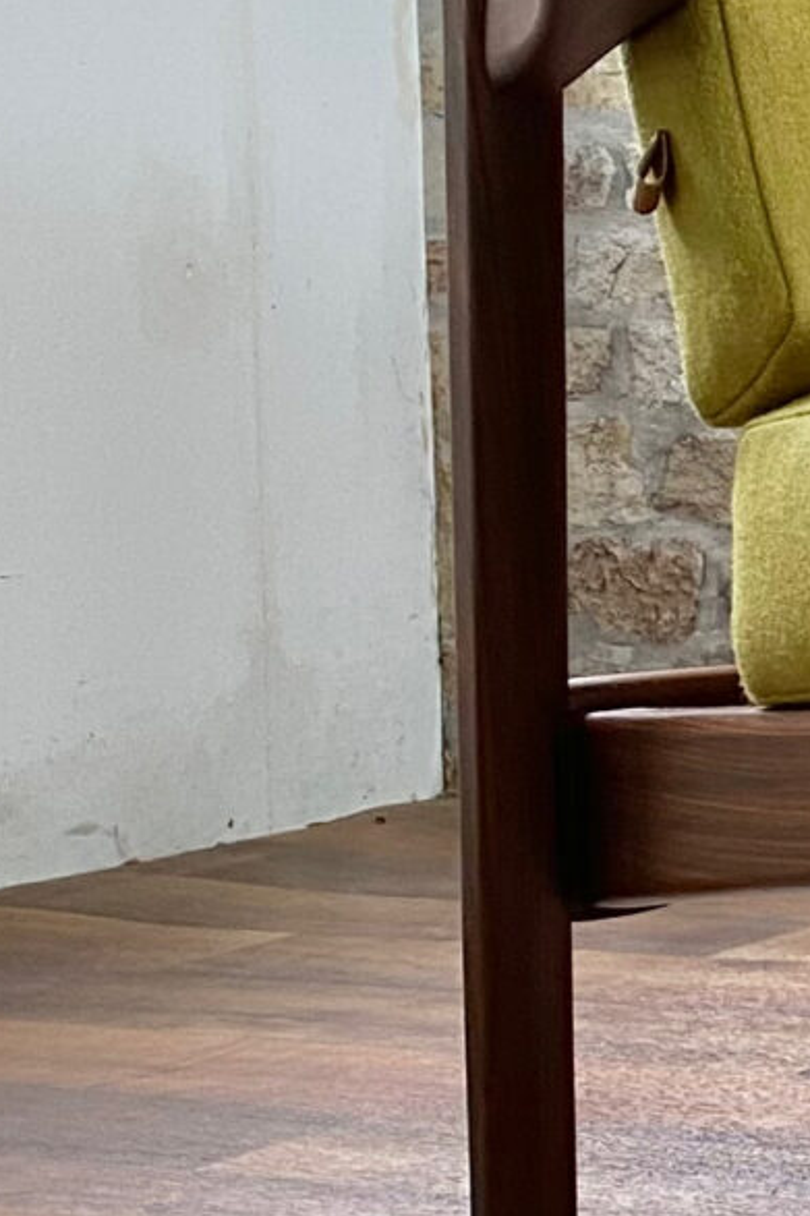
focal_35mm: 118
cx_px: 1877
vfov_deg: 17.4
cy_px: 607
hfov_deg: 10.2
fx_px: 3985
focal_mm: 4.25
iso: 64
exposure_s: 1/50
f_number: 1.8
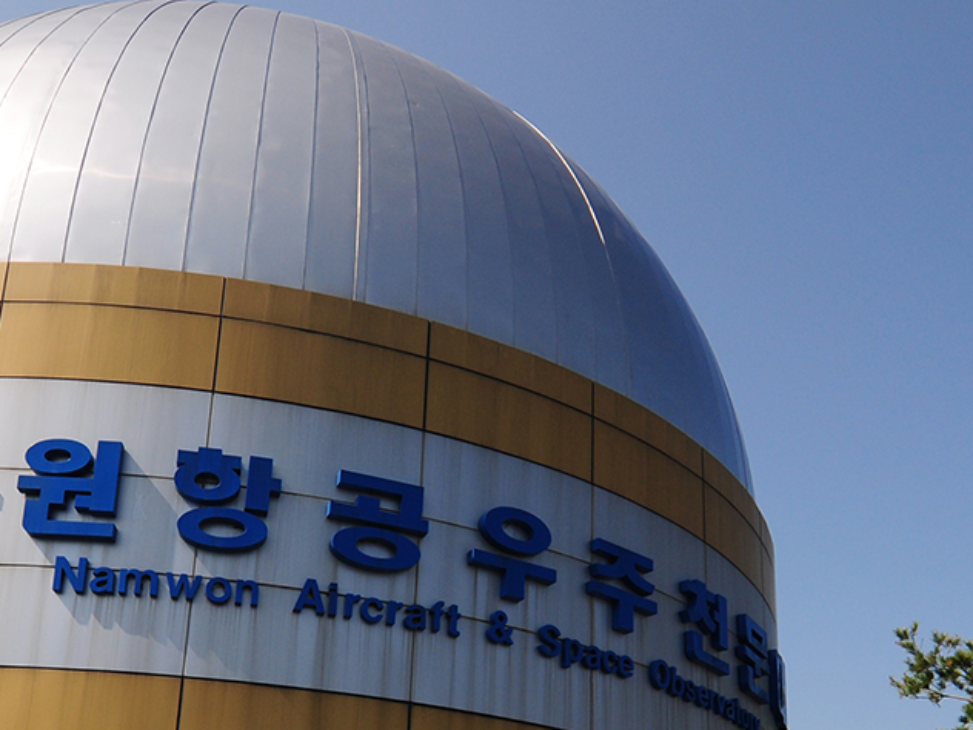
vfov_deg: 33.0
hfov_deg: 45.7
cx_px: 547
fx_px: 1152
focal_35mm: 41
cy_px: 678
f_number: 9
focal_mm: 12
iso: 200
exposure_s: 1/500
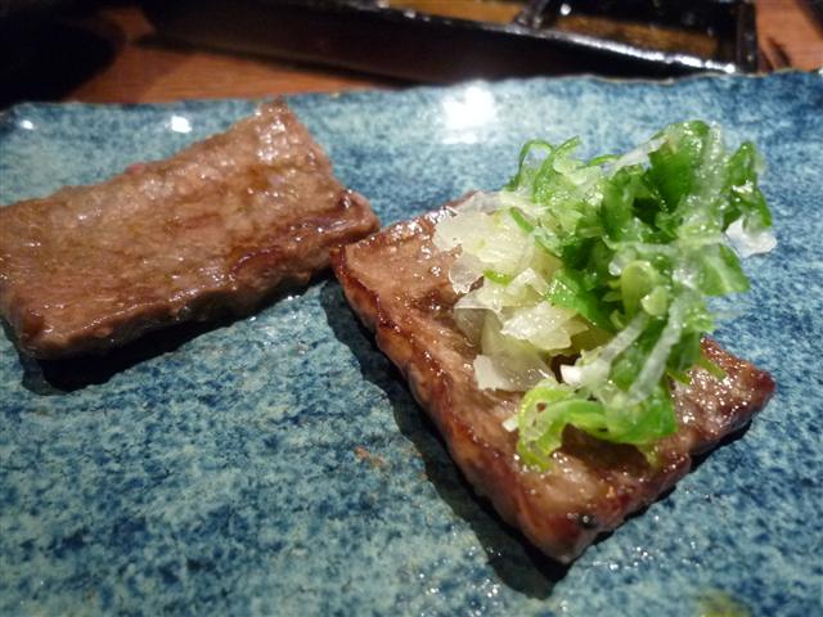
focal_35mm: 25
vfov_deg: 54.9
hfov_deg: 69.4
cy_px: 308
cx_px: 412
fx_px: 594
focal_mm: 4.4
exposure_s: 1/15
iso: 400
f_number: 2.8
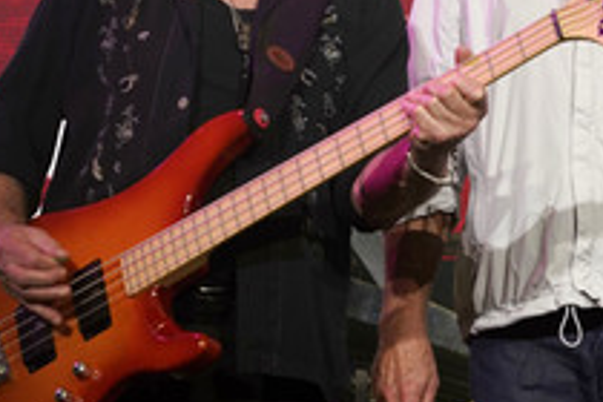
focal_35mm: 146
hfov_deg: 13.9
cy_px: 26
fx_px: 2445
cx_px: 538
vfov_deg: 9.4
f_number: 5.6
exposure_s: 1/250
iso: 640
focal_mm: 68
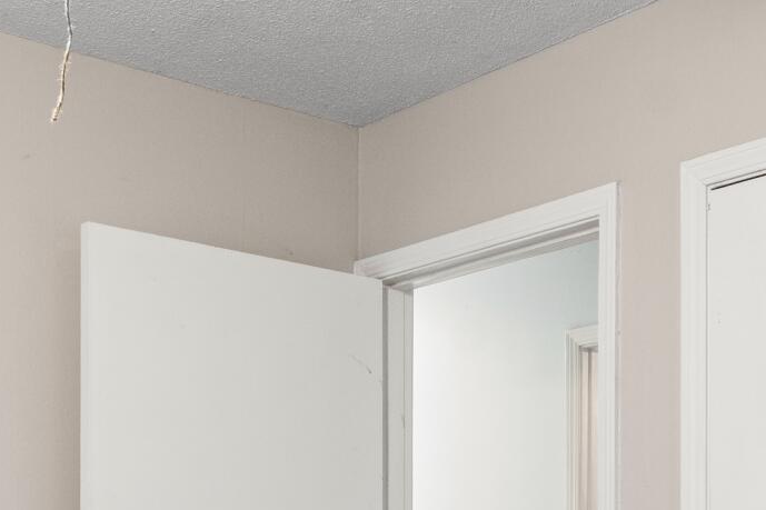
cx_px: 521
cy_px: 560
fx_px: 1298
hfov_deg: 32.6
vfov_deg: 21.1
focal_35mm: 61
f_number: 8
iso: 400
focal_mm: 14
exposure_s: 1/3
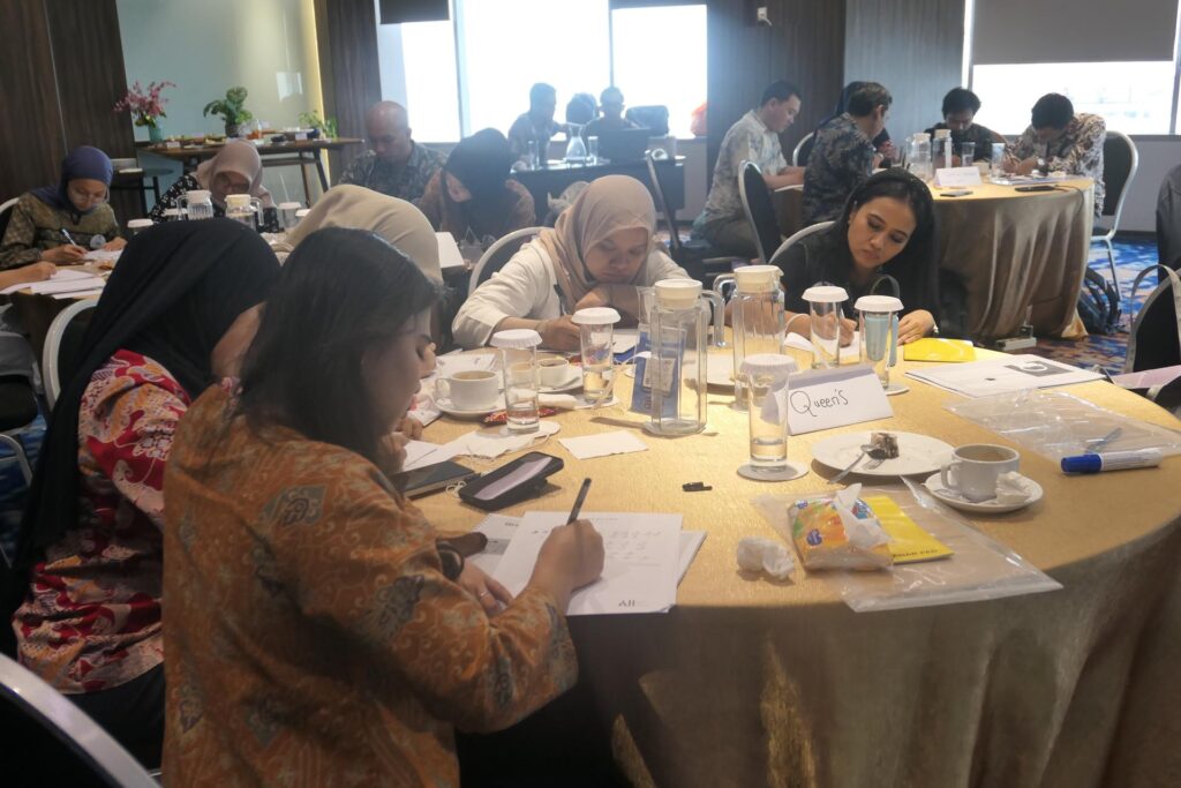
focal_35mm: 35
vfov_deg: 37.9
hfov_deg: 54.4
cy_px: 394
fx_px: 1148
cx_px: 590
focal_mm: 12.8
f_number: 2.8
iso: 400
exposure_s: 1/80
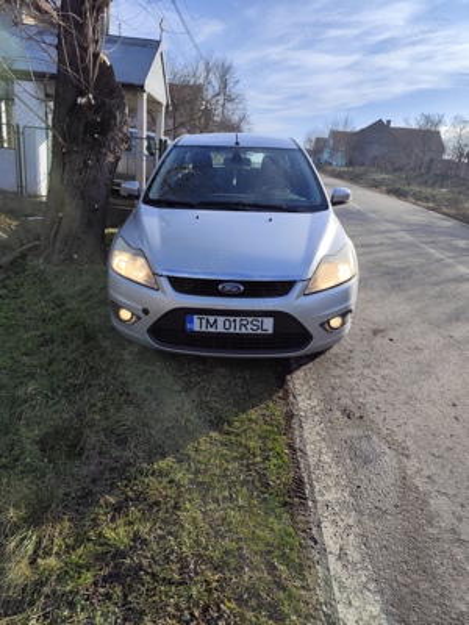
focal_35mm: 23
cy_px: 312
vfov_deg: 73.9
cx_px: 234
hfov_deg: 58.9
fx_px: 415
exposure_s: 1/1600
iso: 50
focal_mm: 6.19
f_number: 1.65
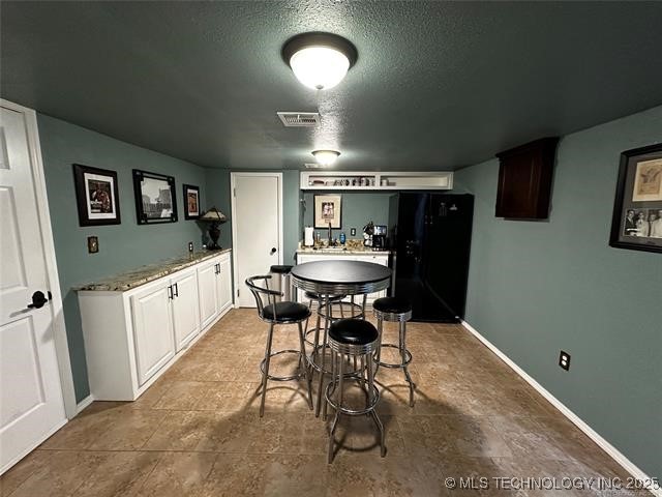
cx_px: 331
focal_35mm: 14
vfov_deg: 85.7
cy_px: 248
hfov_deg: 102.1
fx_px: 268
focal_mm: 2.22
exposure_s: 1/60
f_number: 2.2
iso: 640
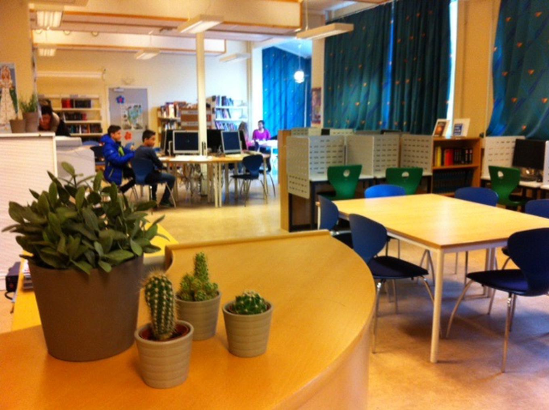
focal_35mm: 35
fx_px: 554
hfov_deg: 52.7
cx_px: 274
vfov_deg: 40.6
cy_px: 205
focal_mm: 3.85
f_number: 2.8
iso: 125
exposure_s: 1/15
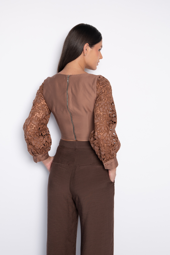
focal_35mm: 42
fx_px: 298
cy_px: 128
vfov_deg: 46.4
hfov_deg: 31.9
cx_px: 85
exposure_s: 1/160
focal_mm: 42
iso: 200
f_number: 5
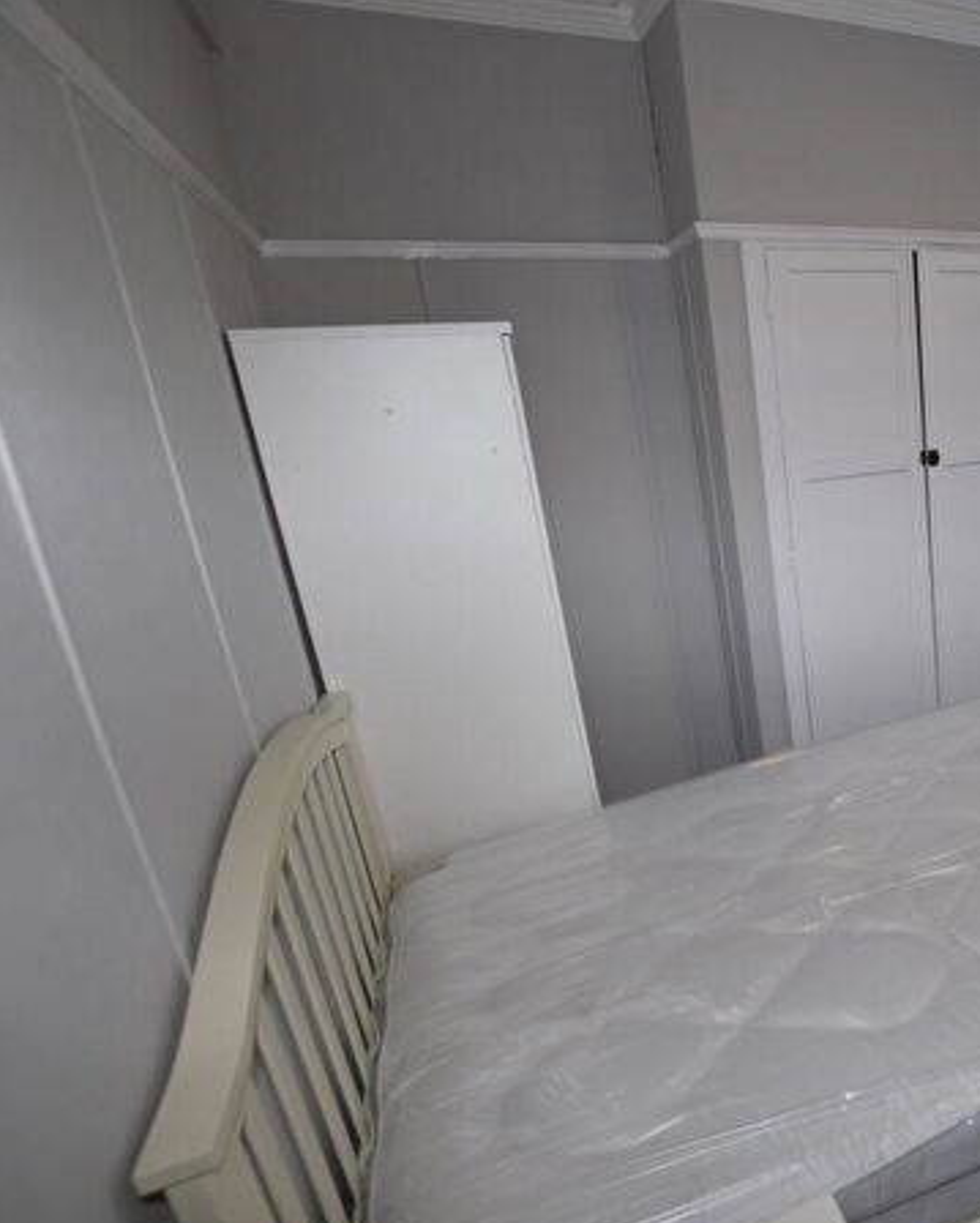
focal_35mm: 22
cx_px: 950
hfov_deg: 52.2
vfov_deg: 75.0
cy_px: 636
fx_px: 797
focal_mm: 10
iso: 400
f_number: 5
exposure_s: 1/100
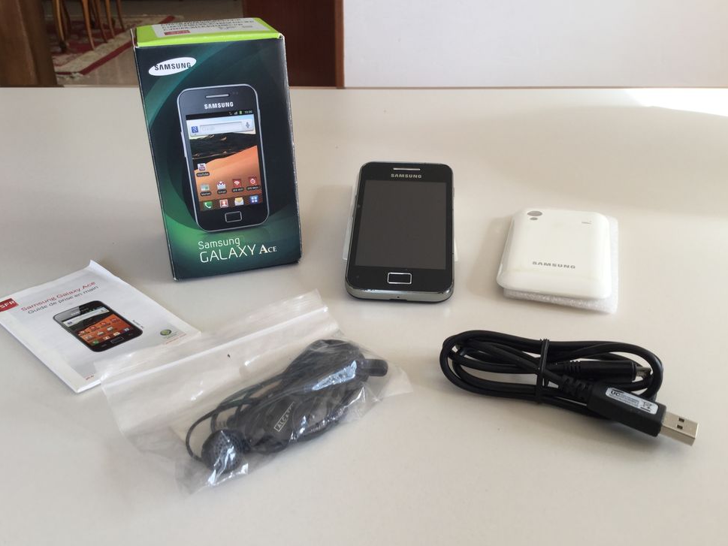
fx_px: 673
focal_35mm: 32
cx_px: 362
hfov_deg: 56.8
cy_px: 270
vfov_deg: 44.2
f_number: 2.4
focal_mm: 3.3
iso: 32
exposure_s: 1/50
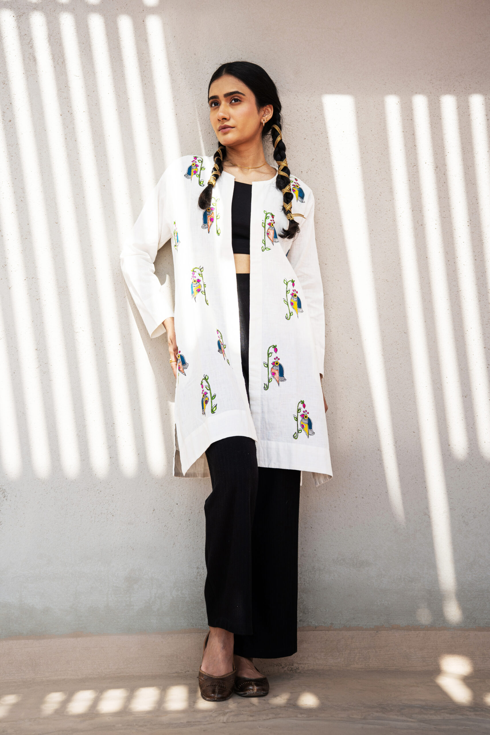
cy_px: 368
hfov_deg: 21.9
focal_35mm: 62
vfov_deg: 32.4
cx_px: 245
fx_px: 1266
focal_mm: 62
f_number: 6.3
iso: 160
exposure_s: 1/200
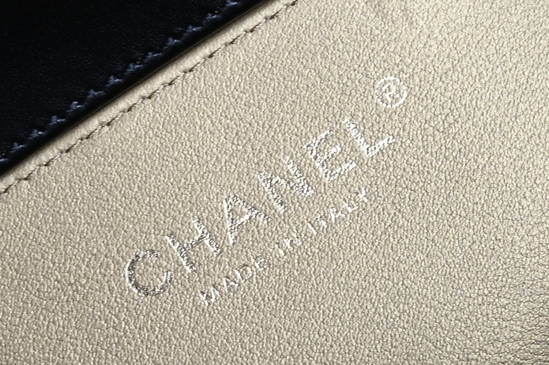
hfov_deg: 33.4
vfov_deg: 22.6
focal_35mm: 60
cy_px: 182
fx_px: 914
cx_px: 274
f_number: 22
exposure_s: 1/13
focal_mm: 60
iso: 200
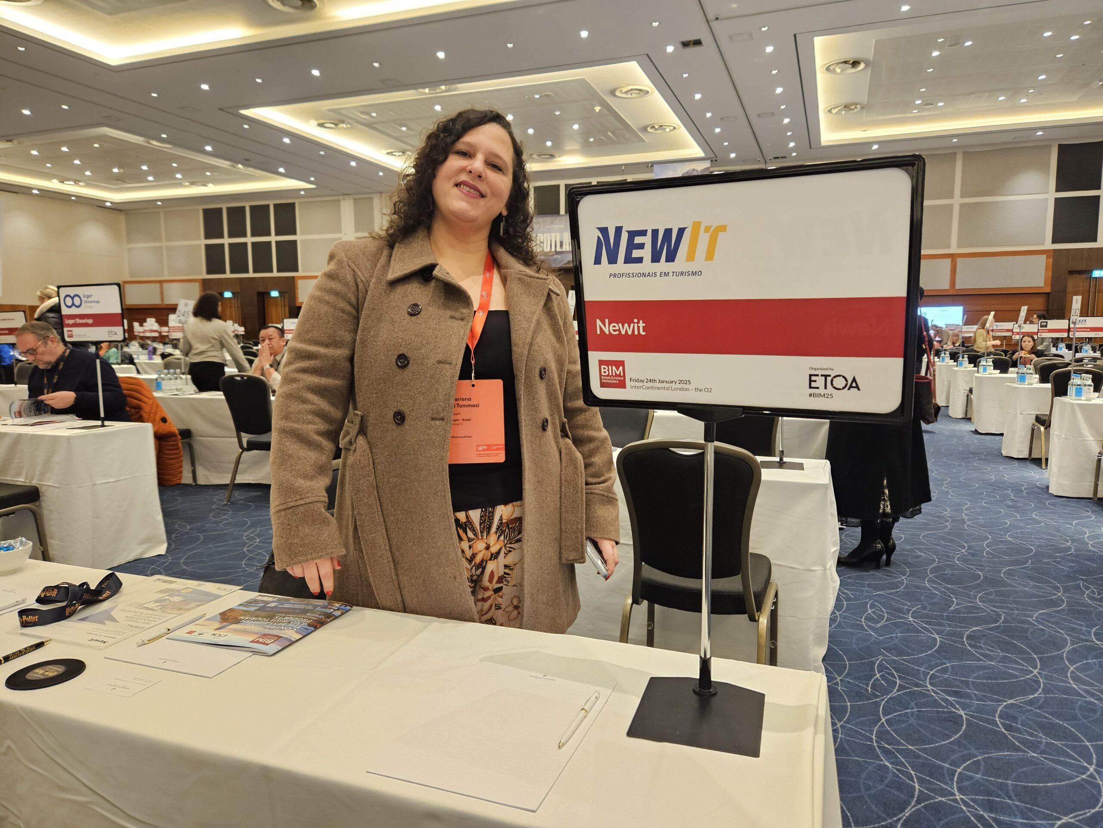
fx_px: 733
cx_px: 552
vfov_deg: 58.9
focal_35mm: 23
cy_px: 414
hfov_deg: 73.9
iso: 500
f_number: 1.8
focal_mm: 5.4
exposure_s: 1/60
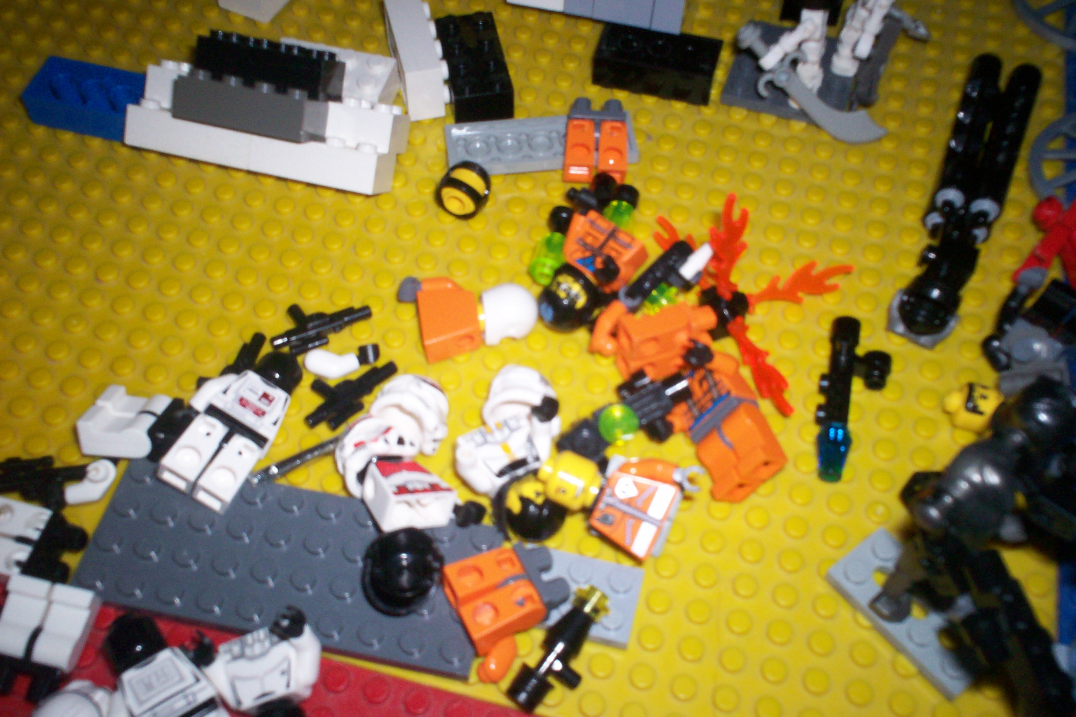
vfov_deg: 35.1
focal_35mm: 38
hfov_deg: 50.7
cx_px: 542
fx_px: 1136
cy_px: 370
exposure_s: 1/60
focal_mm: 6
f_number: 4.5
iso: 140
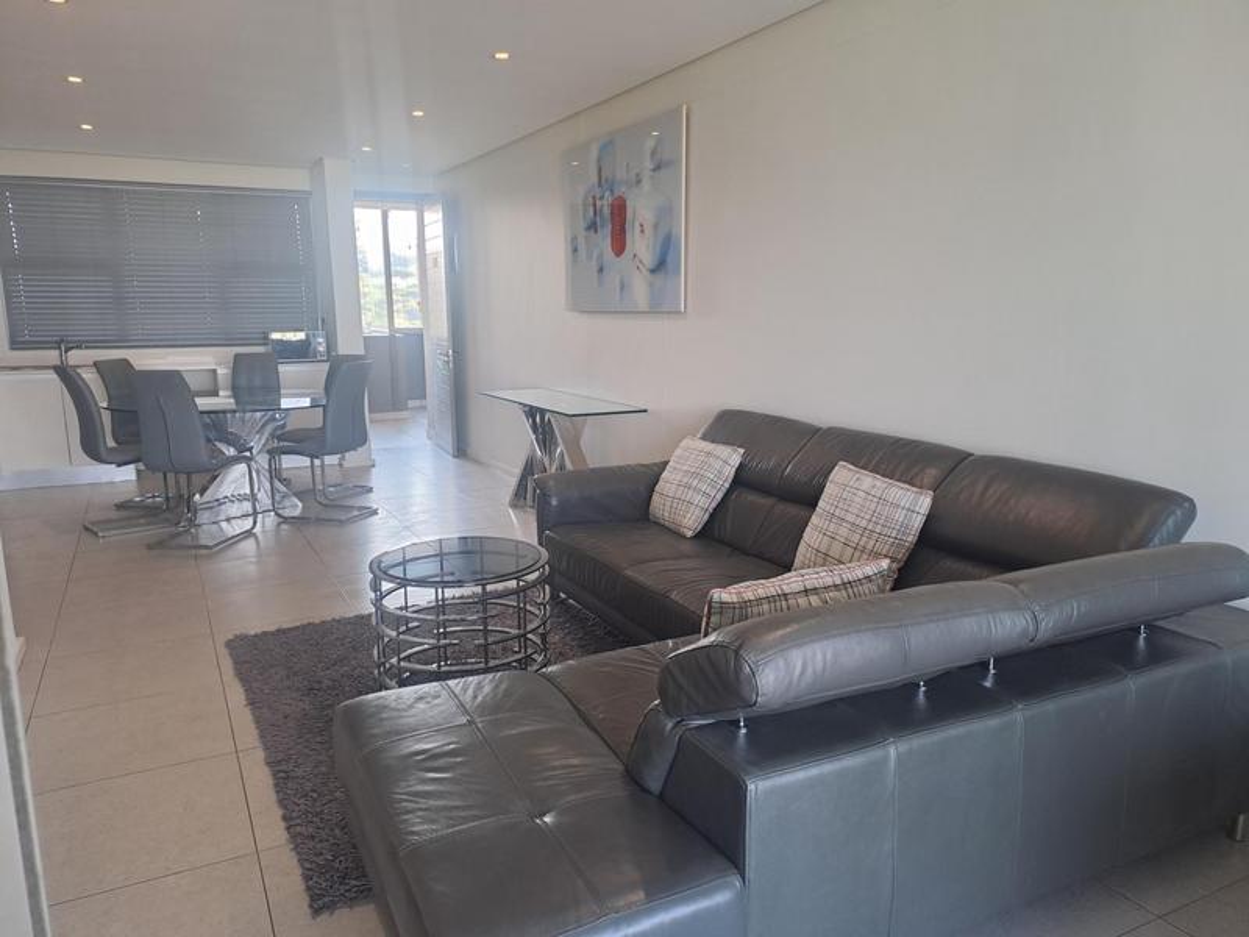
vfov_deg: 54.9
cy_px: 468
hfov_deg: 69.4
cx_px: 624
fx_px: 902
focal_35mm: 25
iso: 100
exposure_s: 1/50
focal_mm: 4.65
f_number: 1.8
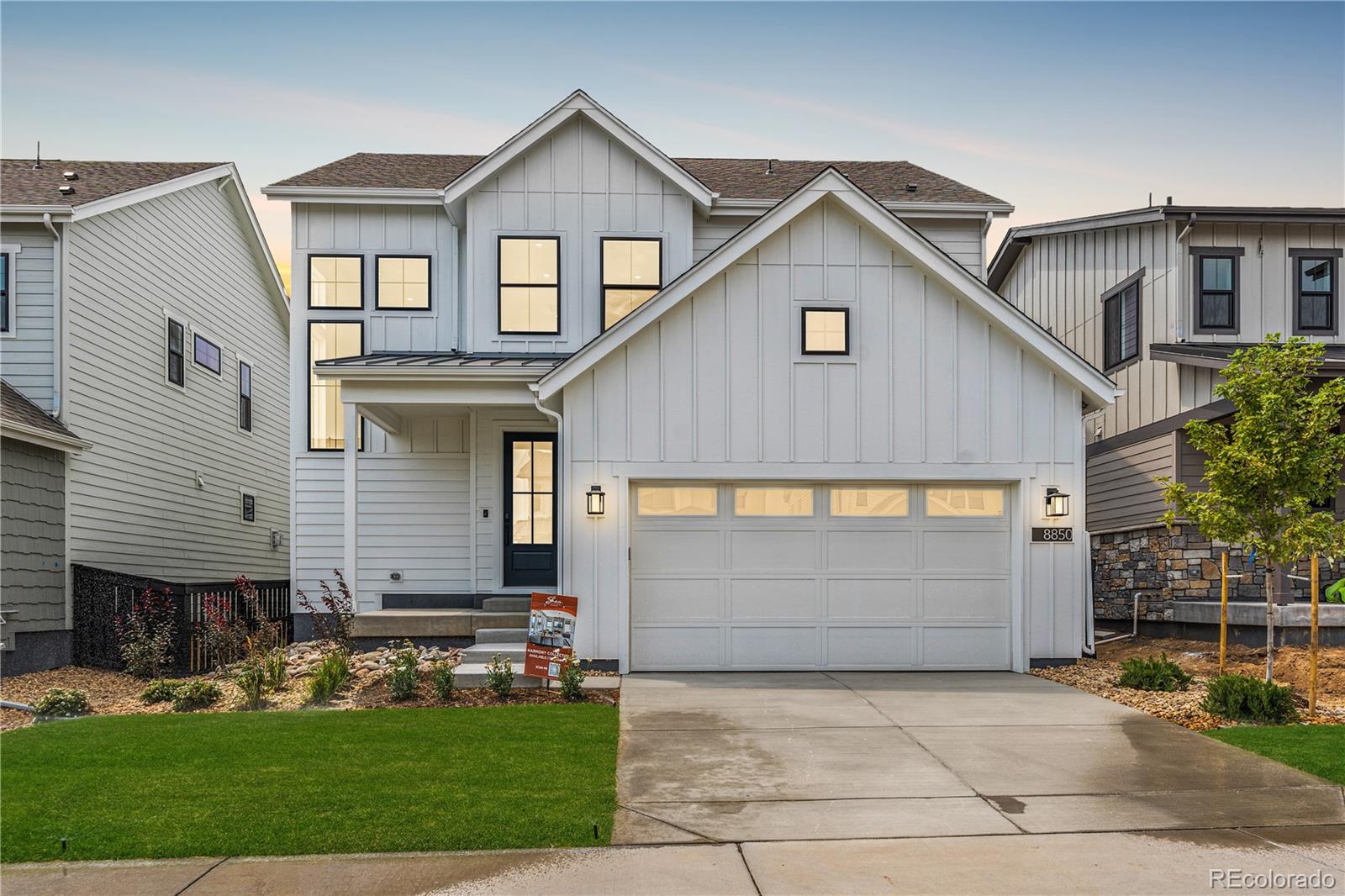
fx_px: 859
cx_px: 672
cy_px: 448
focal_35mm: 23
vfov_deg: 55.1
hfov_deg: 76.1
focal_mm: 23
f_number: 8
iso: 160
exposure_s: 1/500
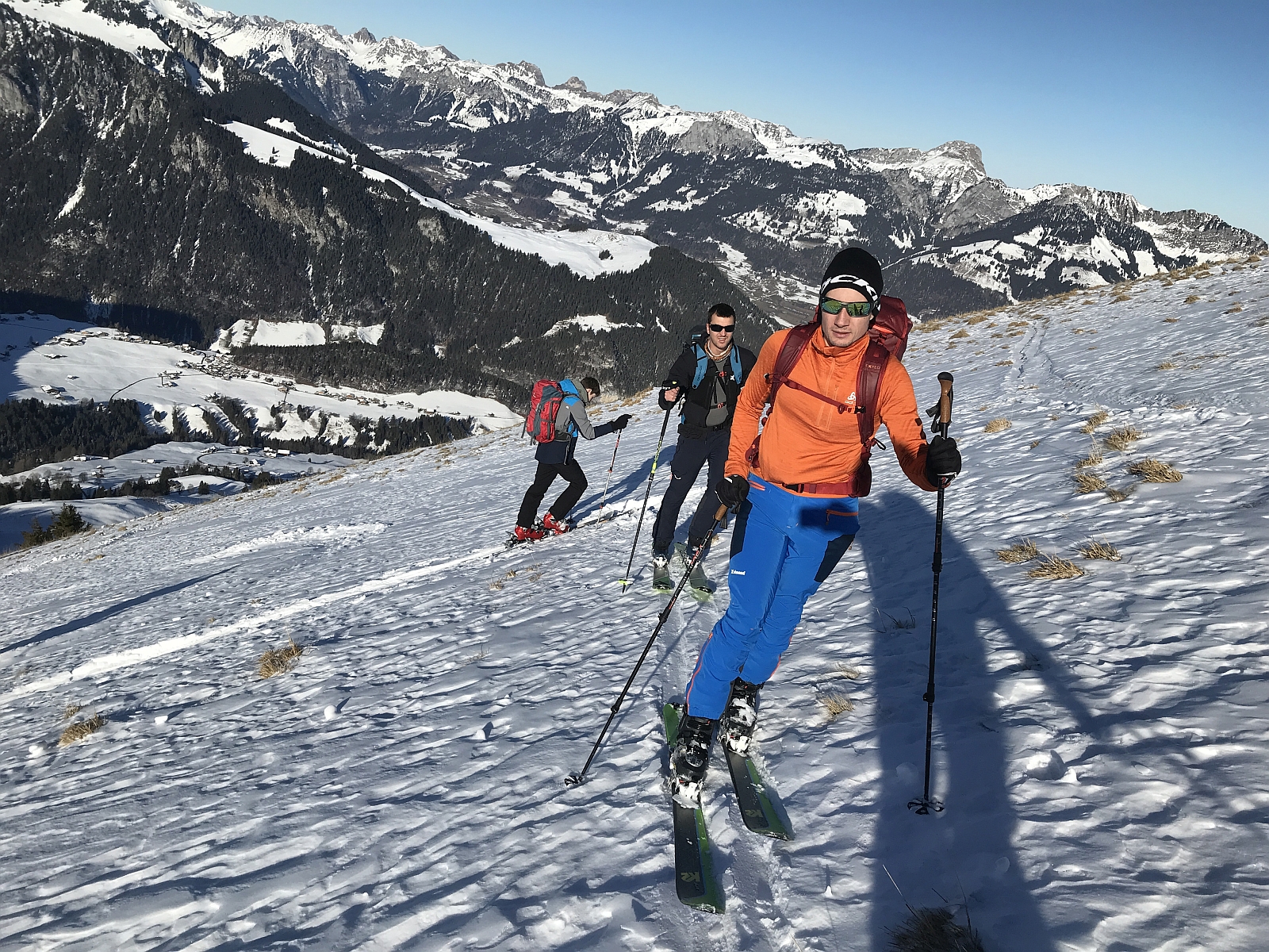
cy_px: 476
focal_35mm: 28
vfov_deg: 49.7
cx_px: 634
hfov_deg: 63.4
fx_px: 1026
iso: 20
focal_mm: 3.99
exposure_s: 1/5319
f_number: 1.8
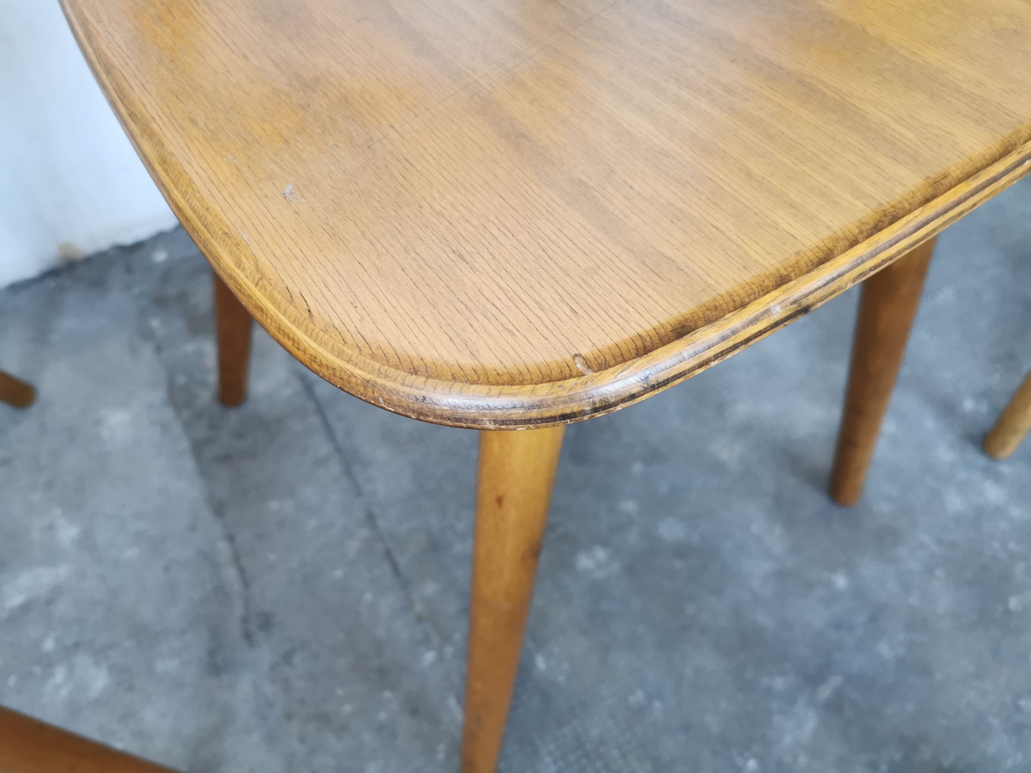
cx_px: 516
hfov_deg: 65.3
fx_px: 804
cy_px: 386
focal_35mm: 27
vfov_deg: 51.4
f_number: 1.6
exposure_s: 1/60
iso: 250
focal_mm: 5.56
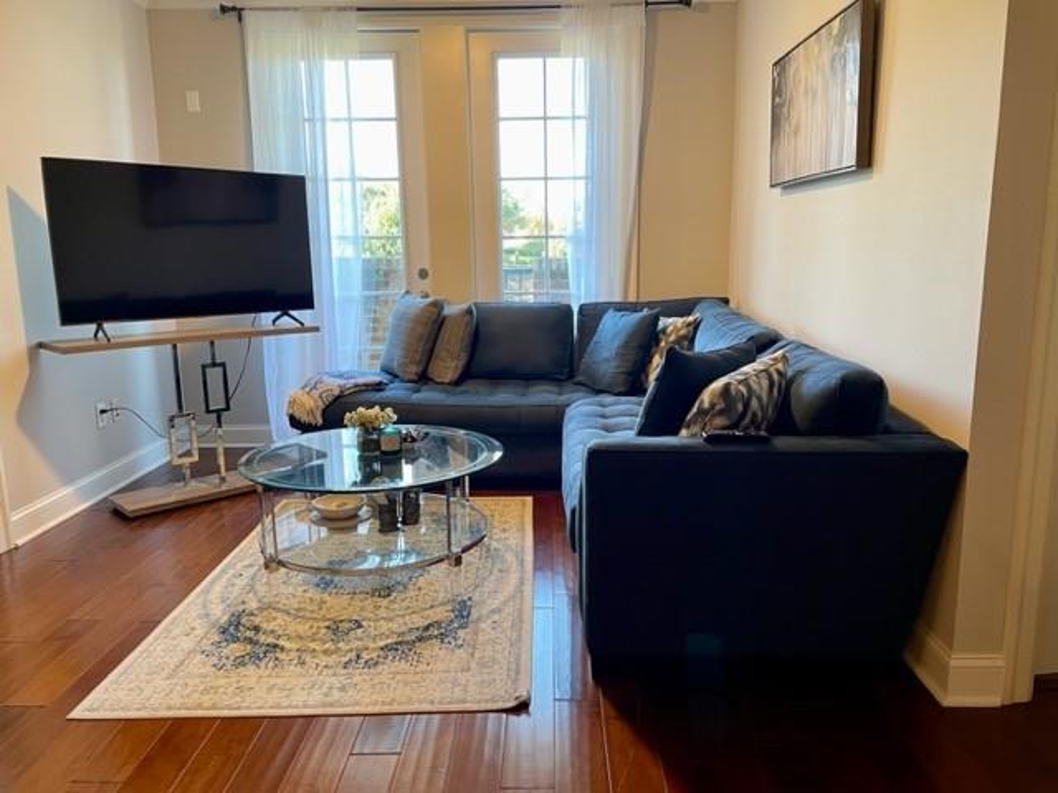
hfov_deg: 67.3
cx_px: 529
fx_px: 795
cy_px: 396
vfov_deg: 53.1
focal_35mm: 26
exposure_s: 1/60
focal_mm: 4.2
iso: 100
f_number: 1.6
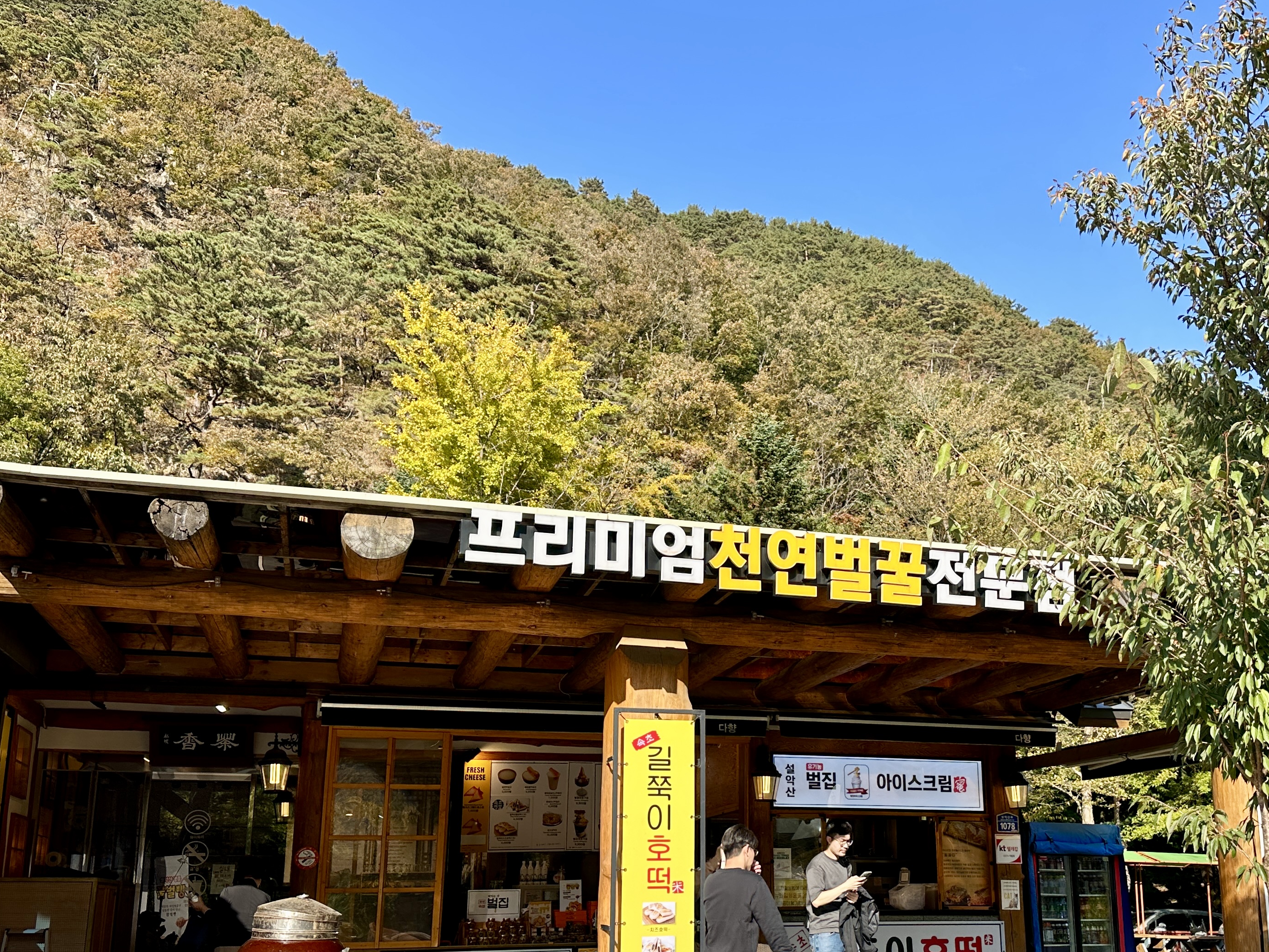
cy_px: 612
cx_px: 759
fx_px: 1283
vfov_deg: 40.3
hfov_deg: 52.3
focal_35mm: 35
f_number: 1.78
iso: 80
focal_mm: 6.86
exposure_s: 1/1304
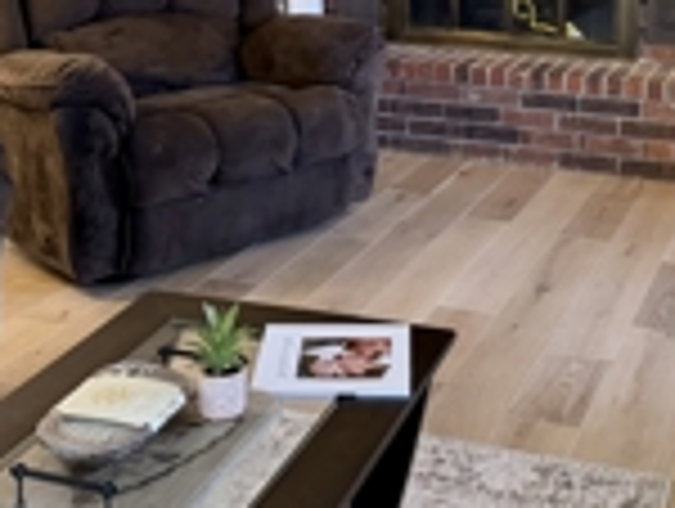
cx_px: 382
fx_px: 1250
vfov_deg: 21.9
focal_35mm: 64
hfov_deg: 30.2
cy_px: -40
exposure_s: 1/60
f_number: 1.78
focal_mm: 6.76
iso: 400
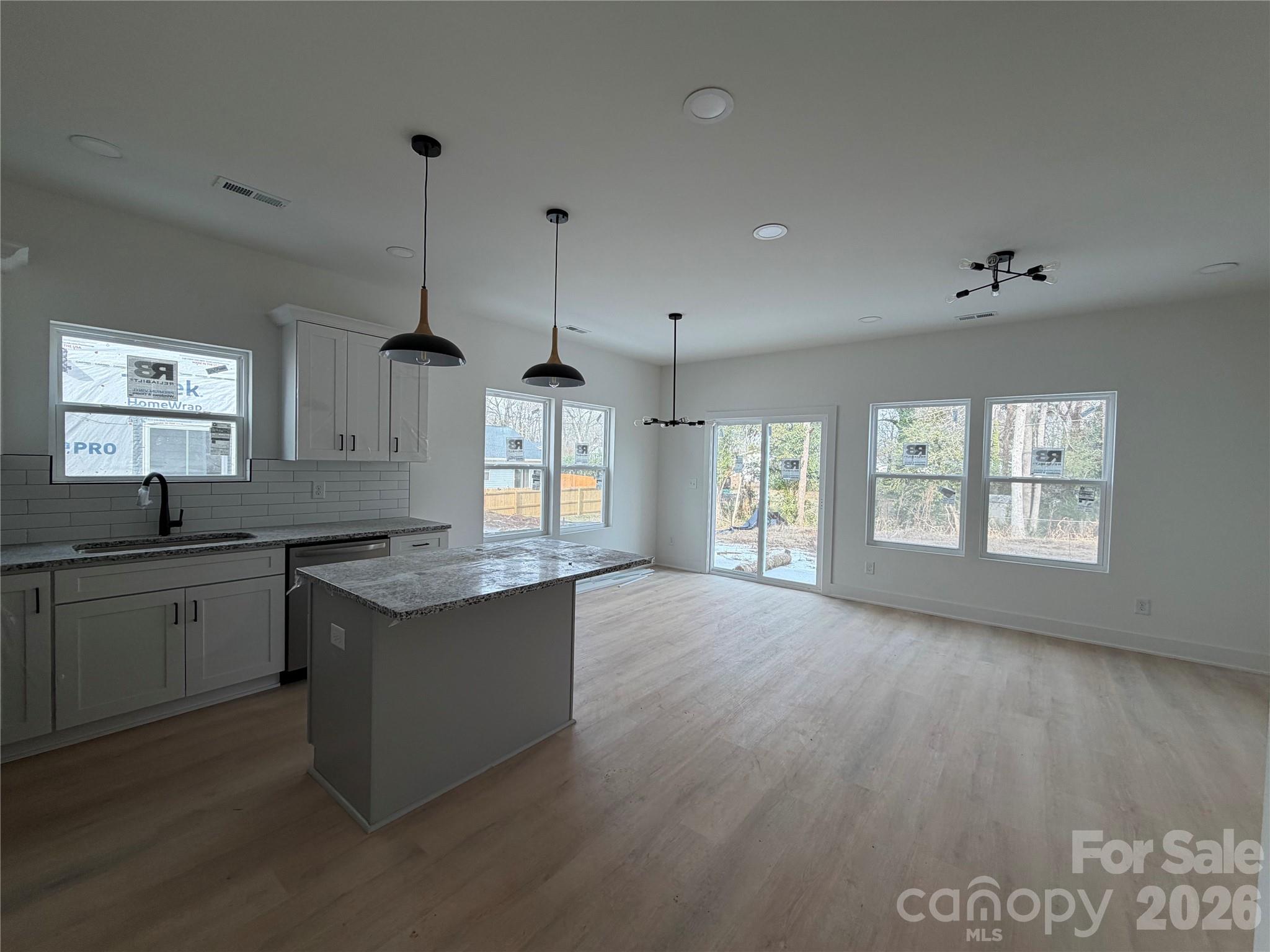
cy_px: 476
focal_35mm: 14
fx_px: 514
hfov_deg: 102.1
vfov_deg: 85.7
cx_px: 635
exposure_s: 1/121
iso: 64
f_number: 2.2
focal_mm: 2.22
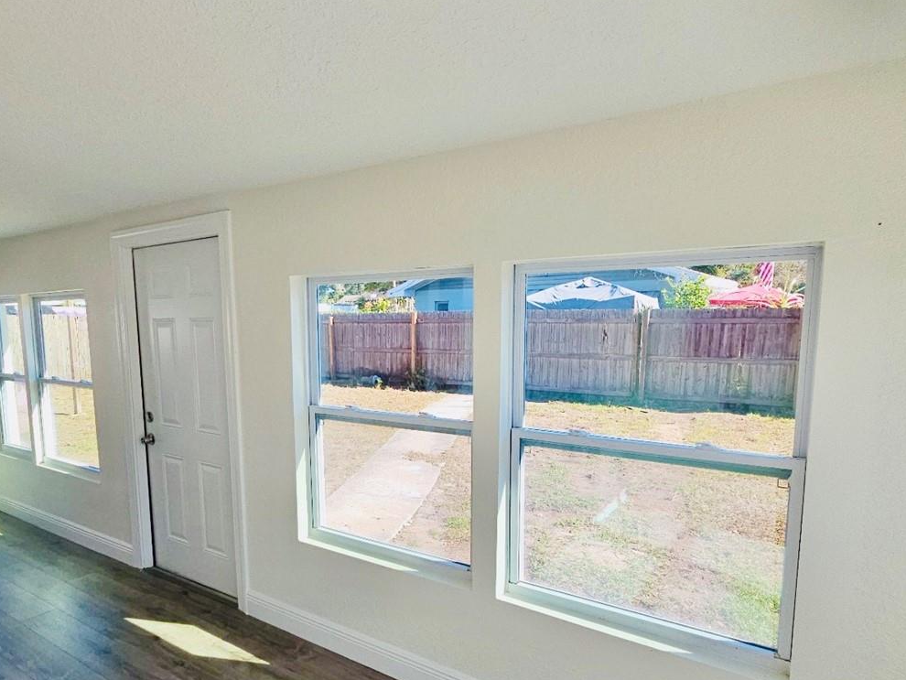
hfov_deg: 78.3
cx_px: 374
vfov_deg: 63.1
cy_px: 397
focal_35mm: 21
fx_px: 550
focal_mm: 2.2
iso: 50
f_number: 2.2
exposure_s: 1/313
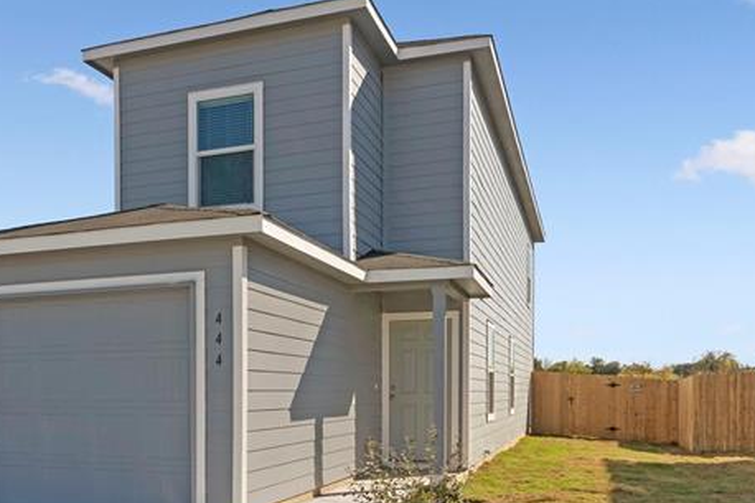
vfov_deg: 34.1
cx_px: 252
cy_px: 396
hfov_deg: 49.8
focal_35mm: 38
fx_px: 797
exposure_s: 1/1600
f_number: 8
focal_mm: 17
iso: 500
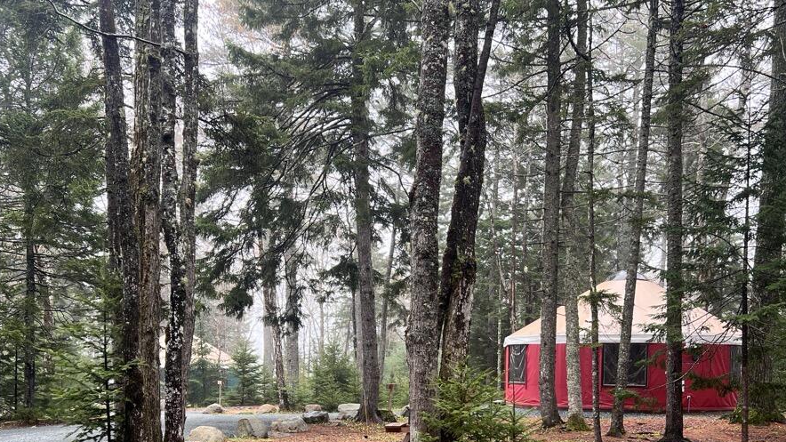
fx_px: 854
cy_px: 412
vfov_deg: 27.8
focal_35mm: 41
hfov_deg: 49.4
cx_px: 409
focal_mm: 5.7
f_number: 1.5
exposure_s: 1/328
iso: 50
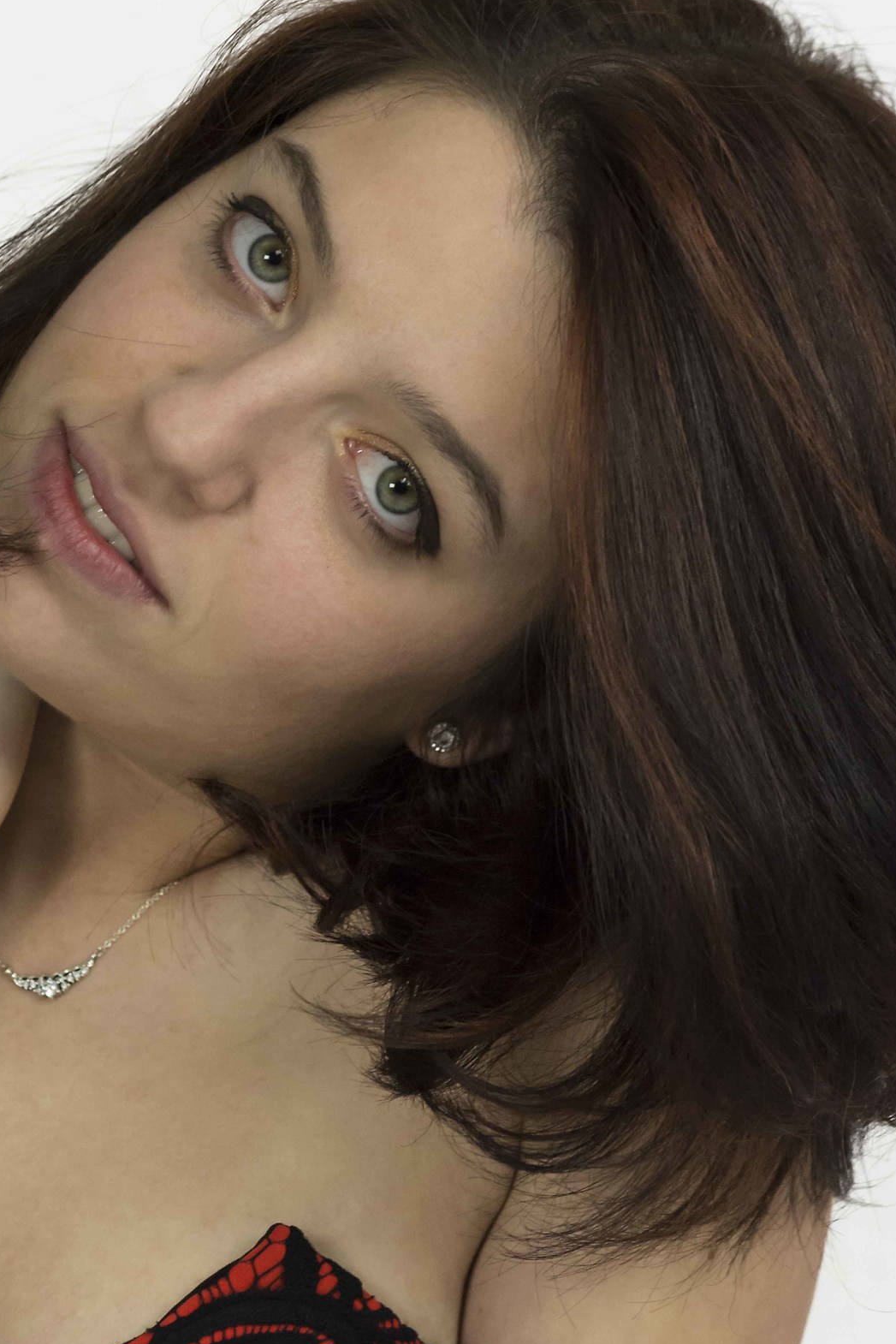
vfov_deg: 6.9
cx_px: 293
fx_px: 11122
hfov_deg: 4.6
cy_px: 717
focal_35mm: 298
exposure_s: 1/200
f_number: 5.6
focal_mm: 130
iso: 2000
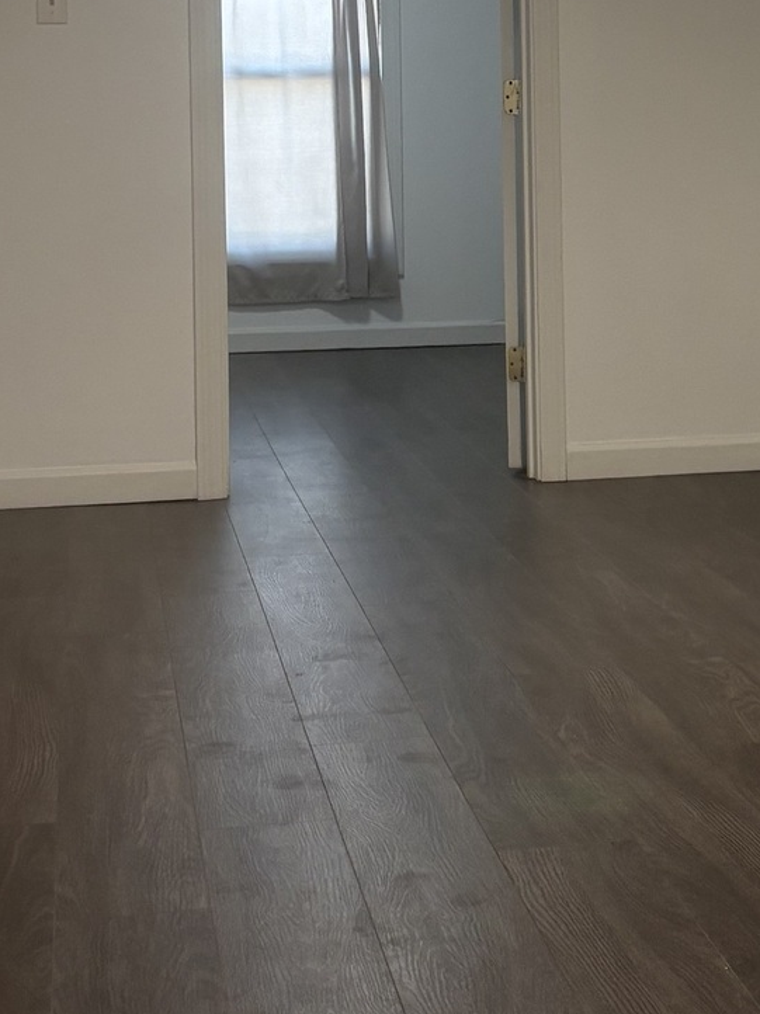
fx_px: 2431
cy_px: 125
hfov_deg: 17.6
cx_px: 593
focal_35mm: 83
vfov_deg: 23.0
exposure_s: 1/60
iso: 100
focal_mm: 5.96
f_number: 1.6
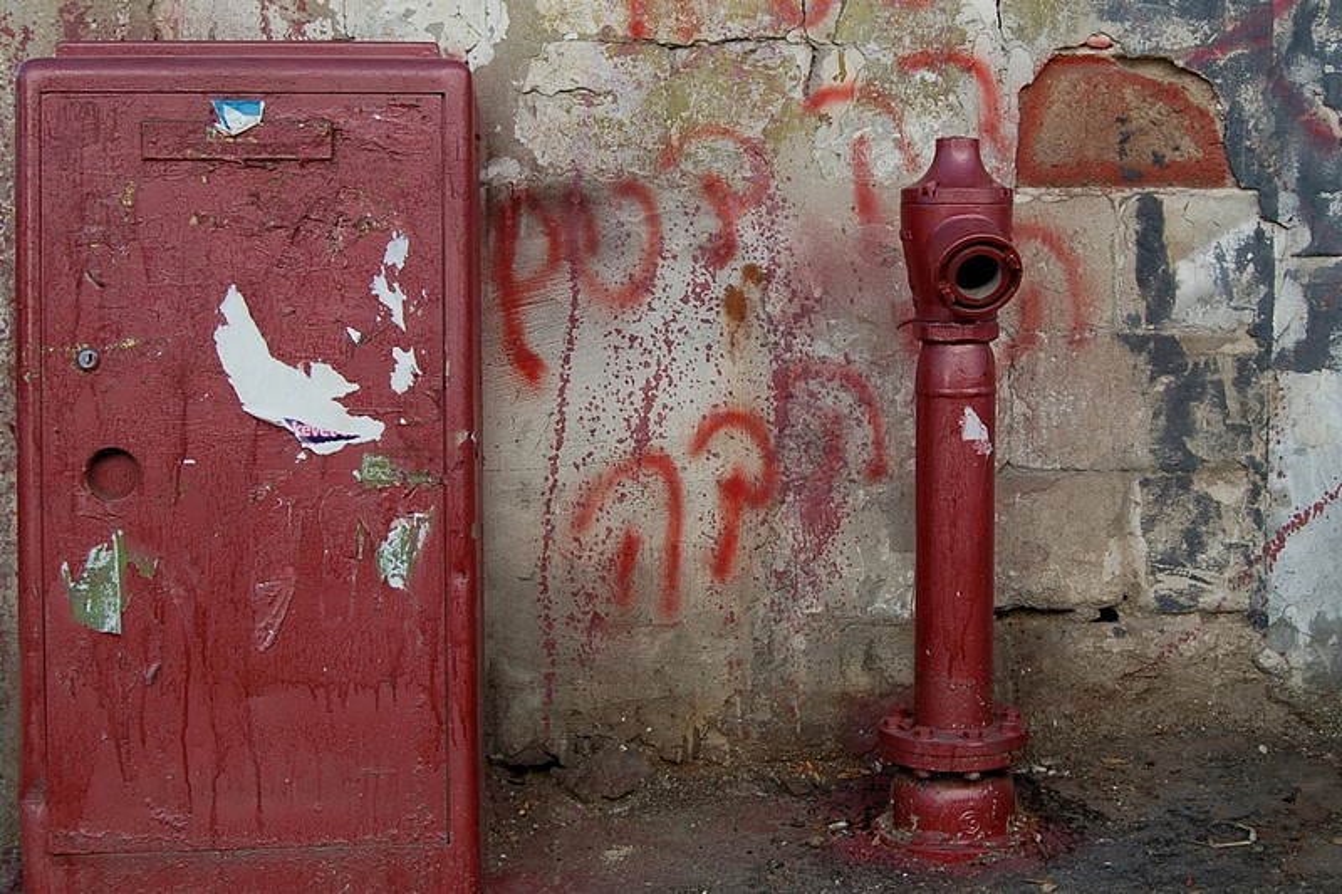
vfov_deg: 31.9
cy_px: 447
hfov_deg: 46.4
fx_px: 1565
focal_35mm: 42
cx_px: 671
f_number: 7.1
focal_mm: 28
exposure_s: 1/200
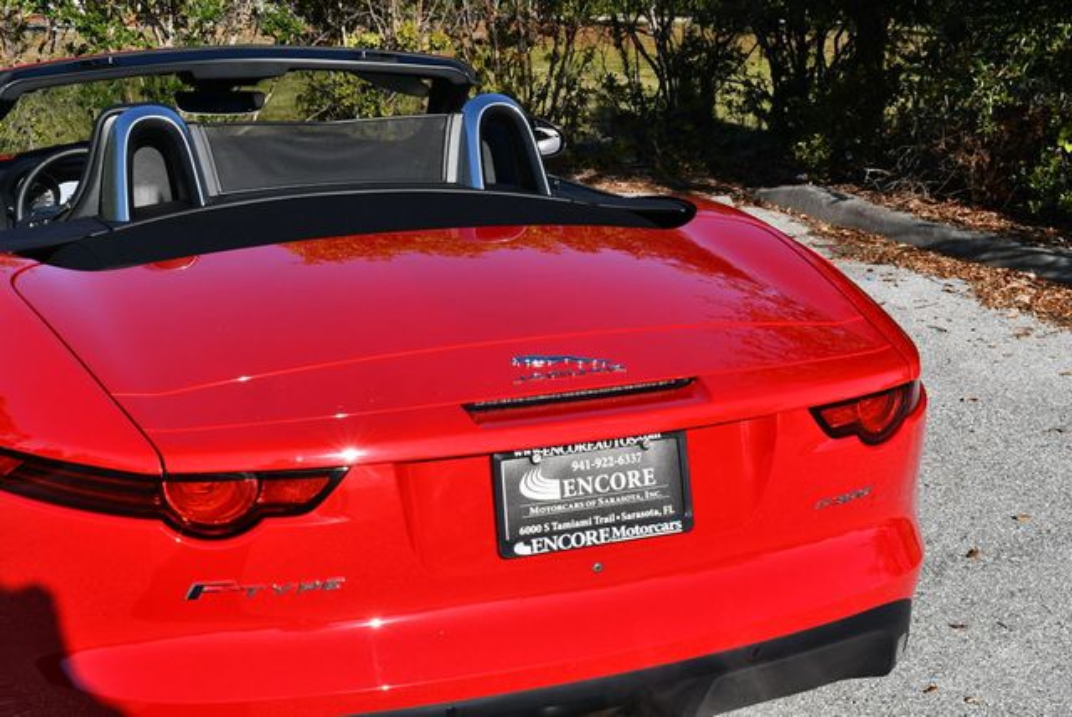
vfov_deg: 25.1
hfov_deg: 36.8
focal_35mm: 54
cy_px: 358
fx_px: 1609
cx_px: 536
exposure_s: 1/250
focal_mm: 27
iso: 100
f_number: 8
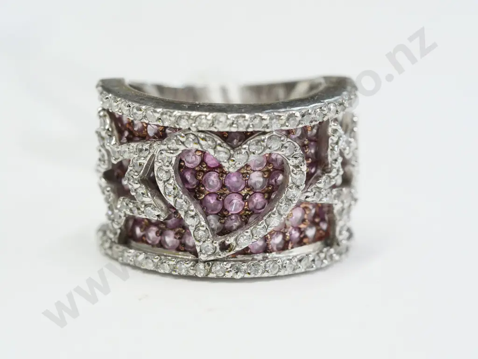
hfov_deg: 16.4
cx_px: 239
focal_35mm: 120
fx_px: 1657
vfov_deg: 12.3
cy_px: 180
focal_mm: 60
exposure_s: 1/80
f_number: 5.6
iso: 3200
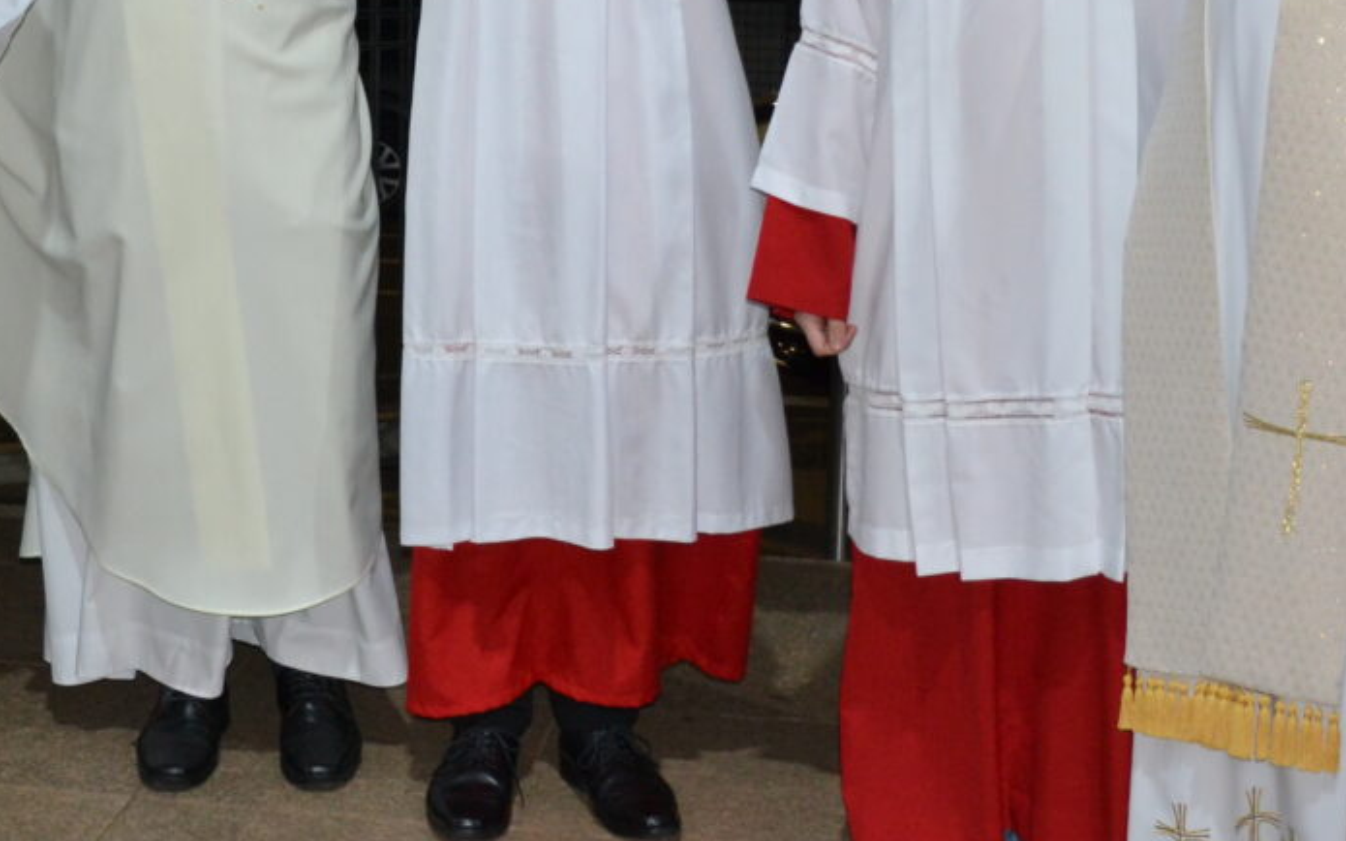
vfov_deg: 16.9
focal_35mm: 76
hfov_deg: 26.8
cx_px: 360
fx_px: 2787
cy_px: 97
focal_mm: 18
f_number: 3.5
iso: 720
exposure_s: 1/60
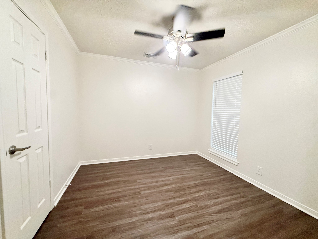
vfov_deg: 85.7
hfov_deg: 102.1
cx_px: 159
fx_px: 129
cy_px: 120
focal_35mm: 14
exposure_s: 1/81
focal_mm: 2.22
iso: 320
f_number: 2.2
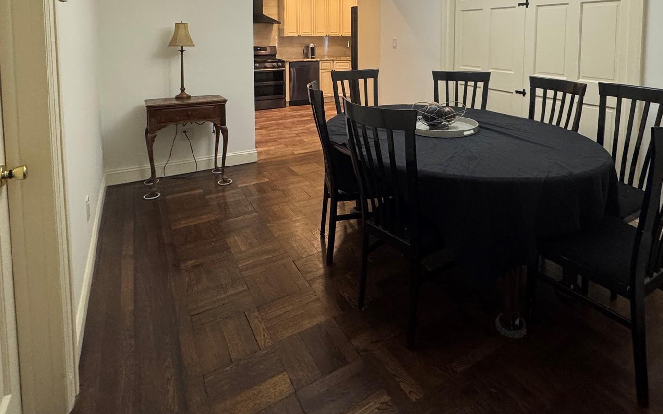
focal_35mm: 22
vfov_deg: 50.6
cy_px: 64
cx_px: 391
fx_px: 397
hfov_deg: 78.9
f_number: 2.2
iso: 250
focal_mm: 2.22
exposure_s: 1/120
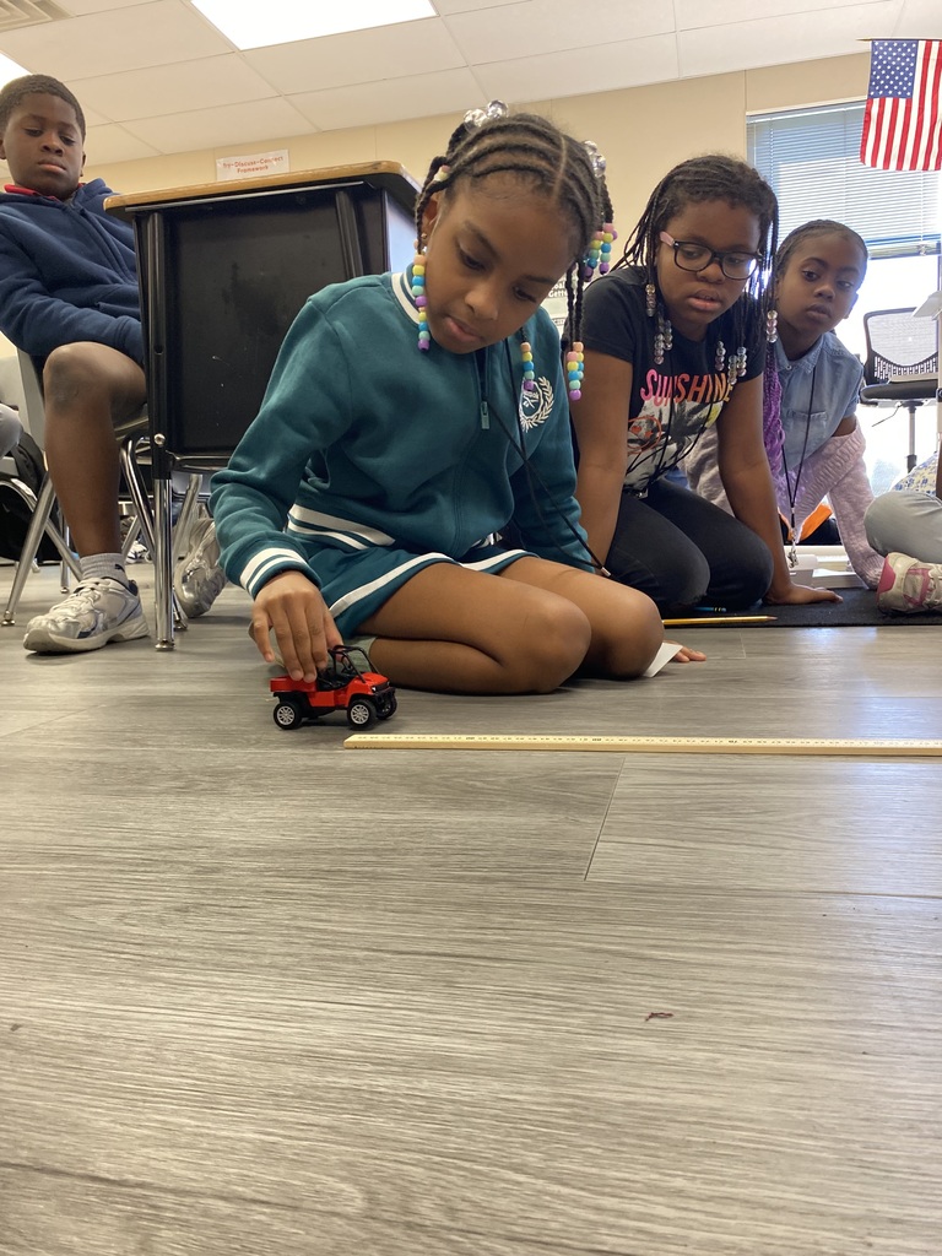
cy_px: 628
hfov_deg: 53.1
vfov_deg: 67.3
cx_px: 471
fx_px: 943
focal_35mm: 26
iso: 200
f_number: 1.8
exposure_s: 1/60
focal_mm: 4.25
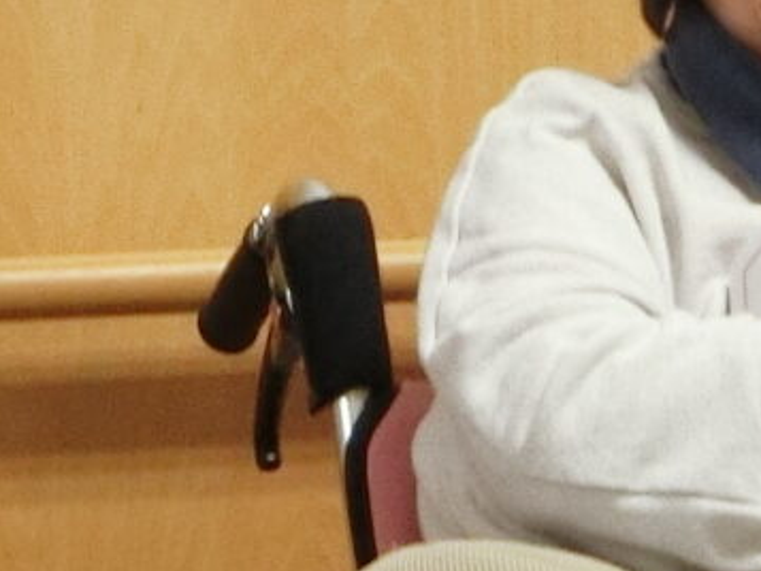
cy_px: -190
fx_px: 5674
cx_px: -36
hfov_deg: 7.6
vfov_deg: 5.7
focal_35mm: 258
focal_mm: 8
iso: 500
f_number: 4.4
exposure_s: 1/60
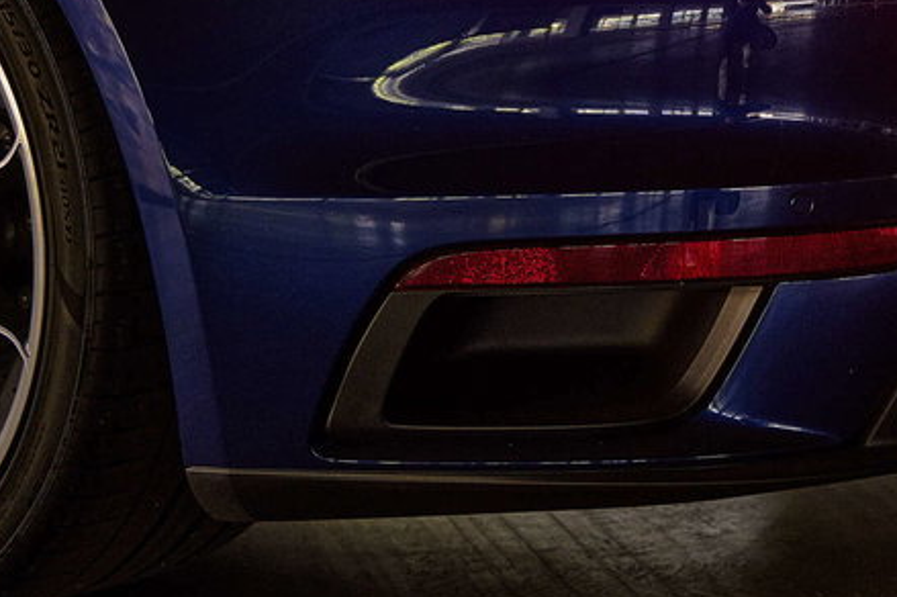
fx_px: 2614
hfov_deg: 18.9
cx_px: 897
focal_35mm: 105
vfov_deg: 12.9
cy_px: 11
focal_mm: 45
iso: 1000
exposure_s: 1/80
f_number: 2.8
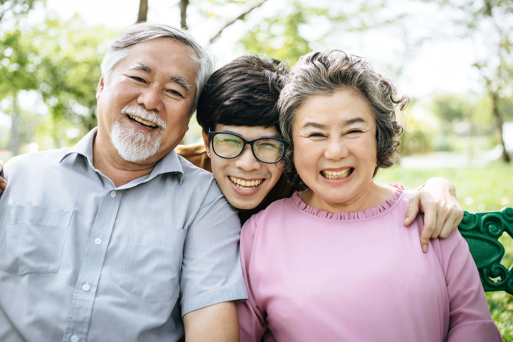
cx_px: 256
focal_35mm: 50
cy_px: 171
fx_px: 712
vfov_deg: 27.0
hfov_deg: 39.6
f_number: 2.8
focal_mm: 50
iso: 100
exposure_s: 1/320
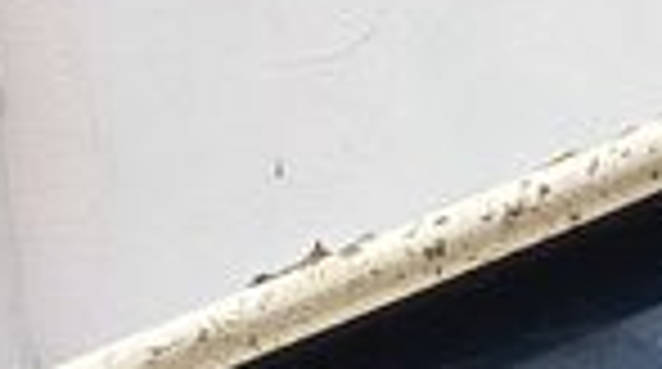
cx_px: 2009
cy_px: 1624
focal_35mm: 171
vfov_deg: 5.7
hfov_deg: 9.6
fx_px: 2996
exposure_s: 1/180
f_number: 1.8
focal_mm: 5.4
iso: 32
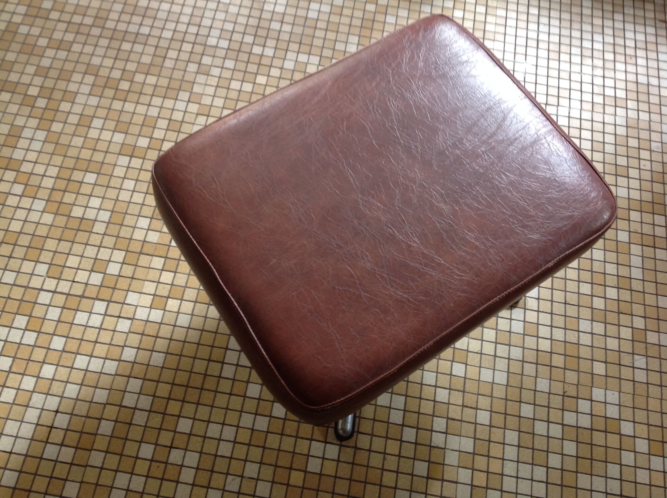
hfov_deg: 52.7
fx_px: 673
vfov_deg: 40.6
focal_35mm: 35
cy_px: 249
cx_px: 334
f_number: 2.4
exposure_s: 1/15
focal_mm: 4.28
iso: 125
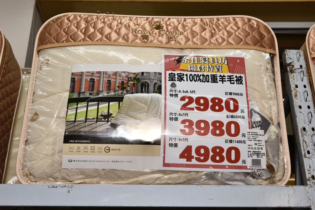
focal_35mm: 48
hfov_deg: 41.1
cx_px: 158
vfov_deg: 28.1
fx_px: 420
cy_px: 105
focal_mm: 48
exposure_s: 1/100
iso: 250
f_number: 8
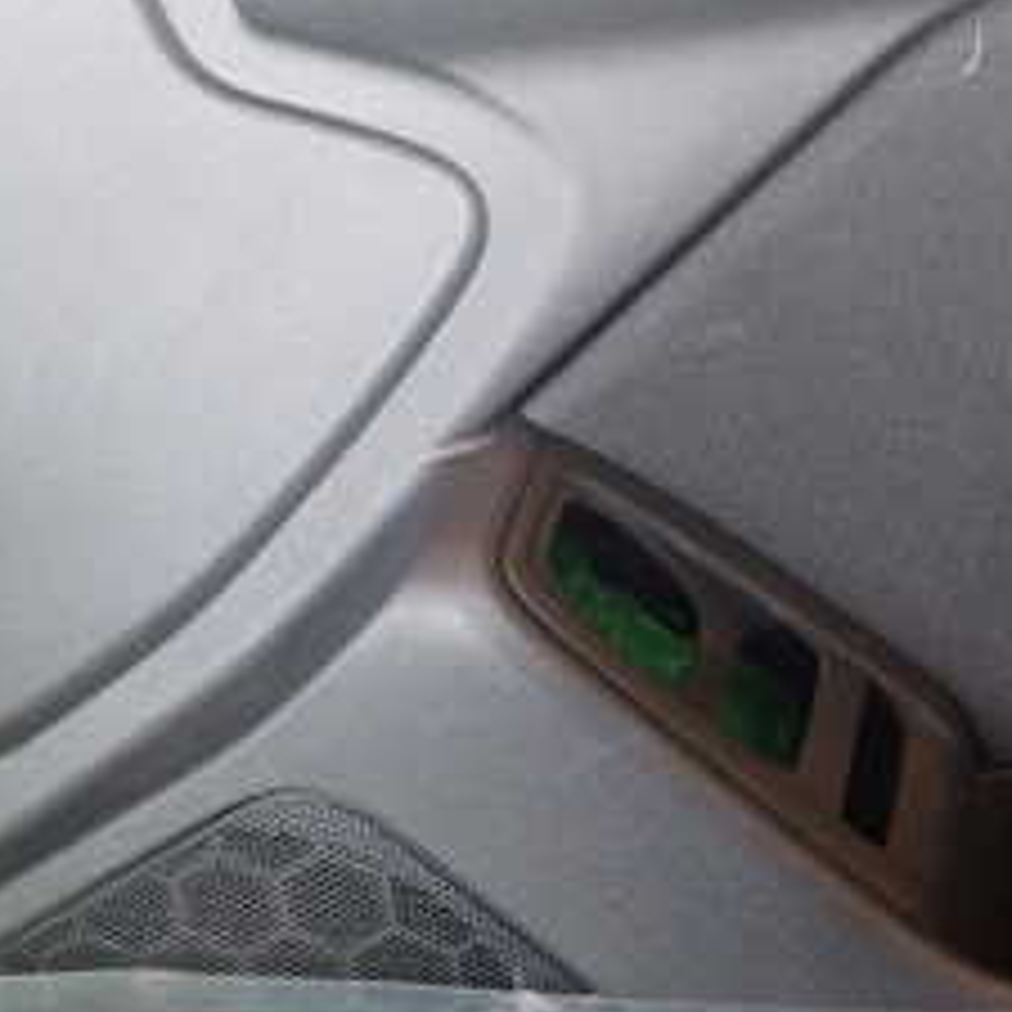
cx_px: 724
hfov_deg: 28.7
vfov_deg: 28.8
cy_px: 310
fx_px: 1951
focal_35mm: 59
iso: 500
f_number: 2
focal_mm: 4.5
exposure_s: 1/30
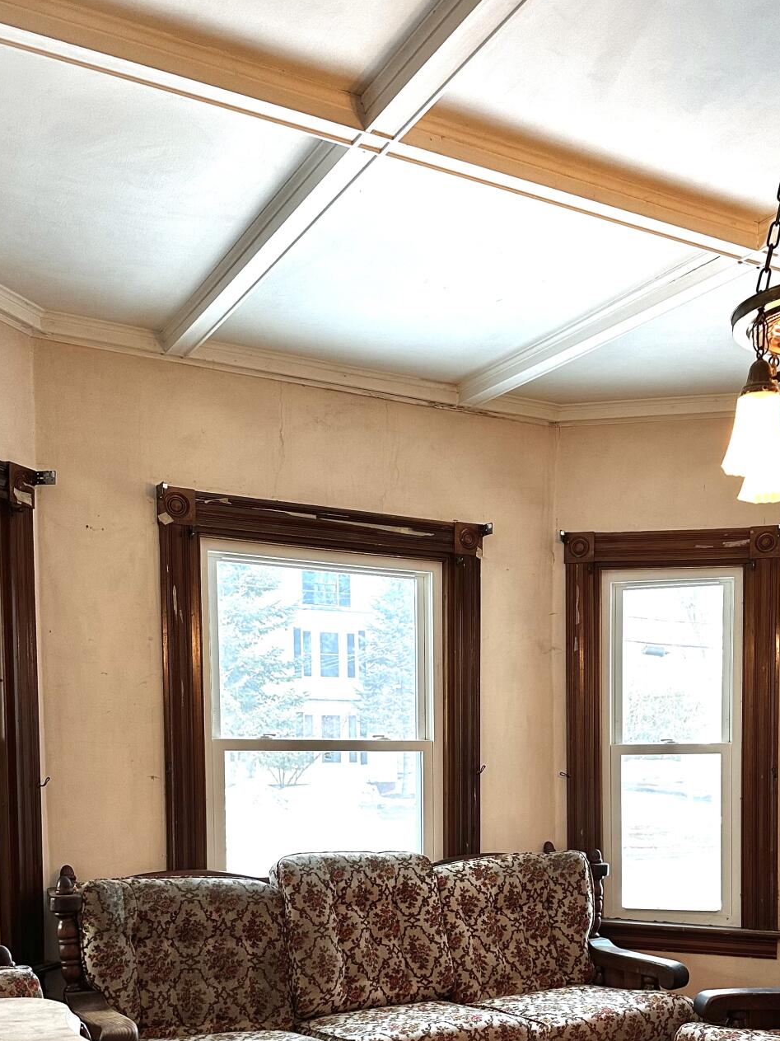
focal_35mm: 38
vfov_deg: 46.7
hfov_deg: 37.5
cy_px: 814
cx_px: 481
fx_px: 1142
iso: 200
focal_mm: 6.86
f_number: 1.78
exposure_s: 1/120
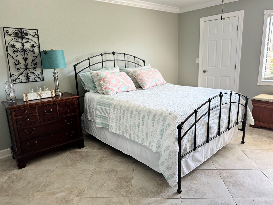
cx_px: 138
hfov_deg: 69.4
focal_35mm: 25
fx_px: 197
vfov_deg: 54.9
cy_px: 101
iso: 125
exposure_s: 1/121
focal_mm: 6.76
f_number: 1.78
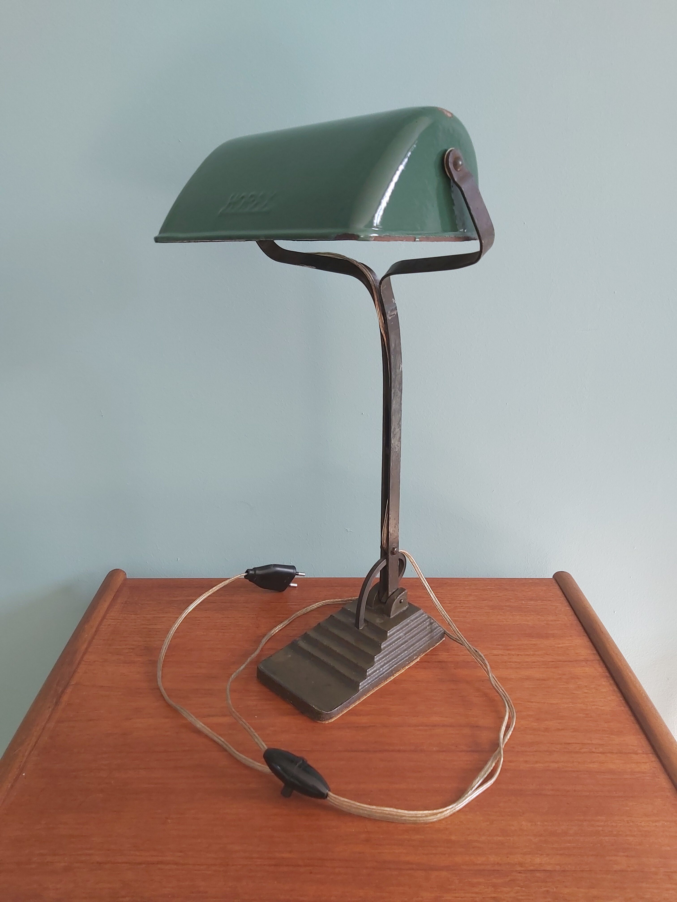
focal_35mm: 26
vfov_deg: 67.3
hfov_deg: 53.1
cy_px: 451
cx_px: 338
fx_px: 678
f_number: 1.7
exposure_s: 1/50
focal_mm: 3.92
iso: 80
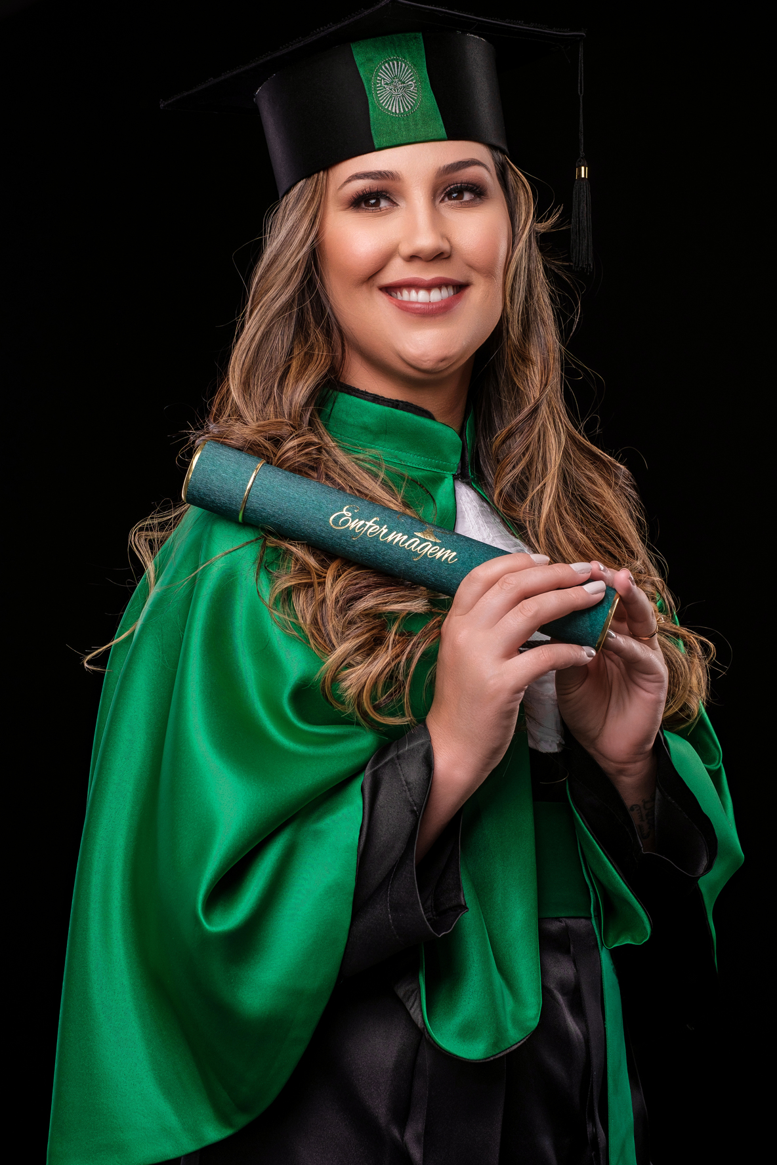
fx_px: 2460
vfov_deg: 26.7
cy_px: 579
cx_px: 393
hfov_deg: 17.9
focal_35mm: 76
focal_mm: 50
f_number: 7.1
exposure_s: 1/100
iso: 200
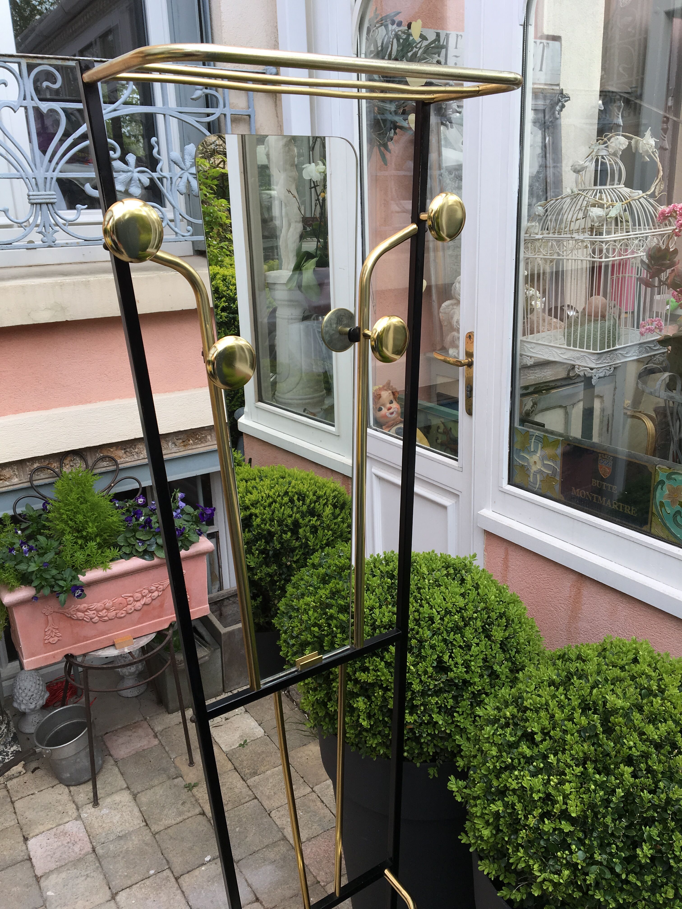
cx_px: 341
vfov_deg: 61.7
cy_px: 454
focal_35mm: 29
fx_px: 762
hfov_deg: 48.2
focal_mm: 4.15
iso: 25
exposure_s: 1/320
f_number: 2.2
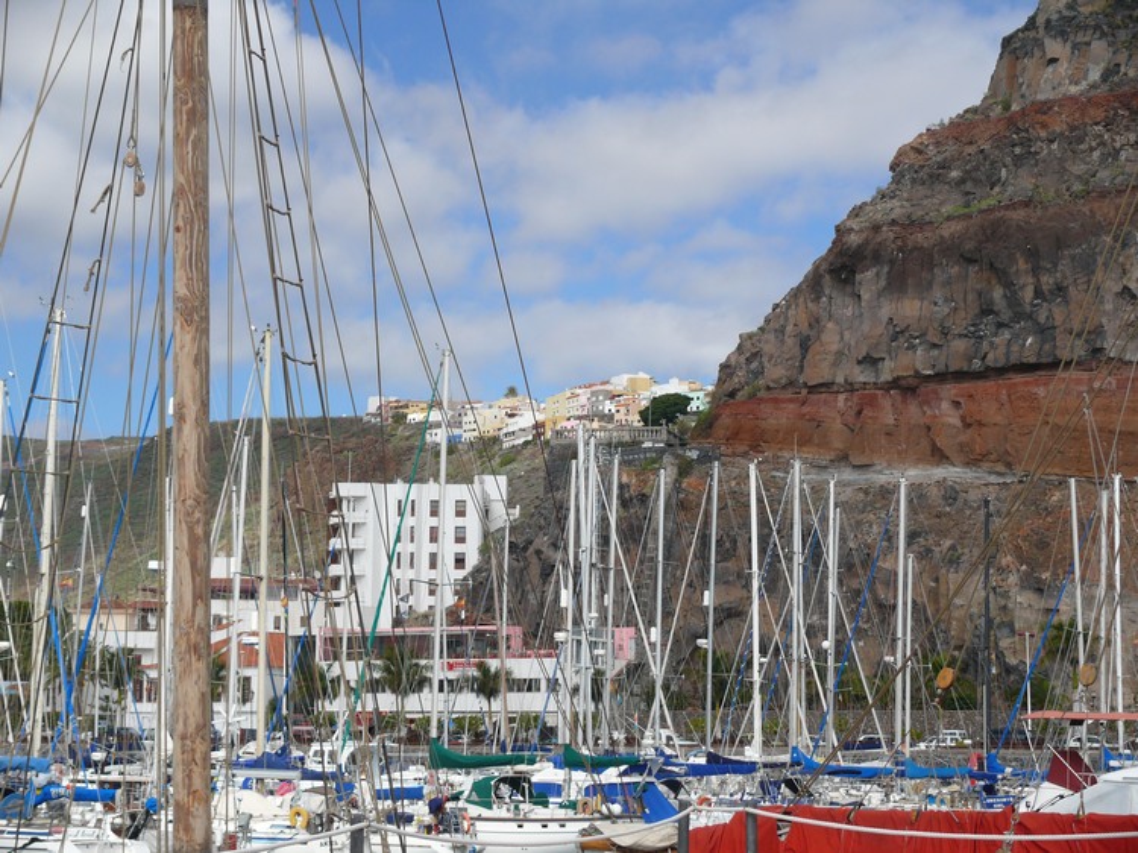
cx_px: 569
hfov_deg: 26.7
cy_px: 426
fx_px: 2399
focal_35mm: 73
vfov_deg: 20.2
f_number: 3.2
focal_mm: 15.5
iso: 100
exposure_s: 1/500
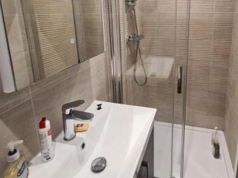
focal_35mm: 22
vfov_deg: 57.8
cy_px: 44
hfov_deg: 75.1
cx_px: 149
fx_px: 151
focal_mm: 2.2
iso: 125
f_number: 2.2
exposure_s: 1/50
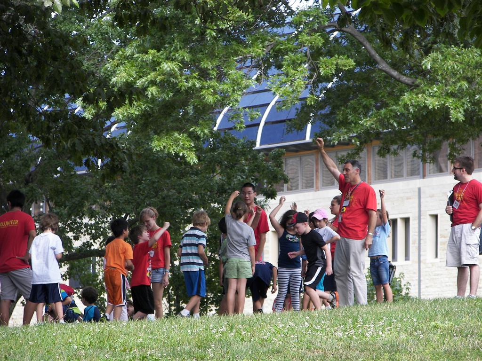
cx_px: 241
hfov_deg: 7.9
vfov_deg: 5.9
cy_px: 180
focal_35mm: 252
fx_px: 3509
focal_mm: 41.8
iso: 64
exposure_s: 1/200
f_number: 3.6
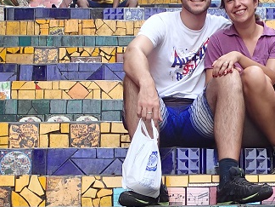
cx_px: 221
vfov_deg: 13.7
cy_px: 172
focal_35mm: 107
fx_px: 850
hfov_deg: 18.2
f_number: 3.5
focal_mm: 6.42
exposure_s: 1/100
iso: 100
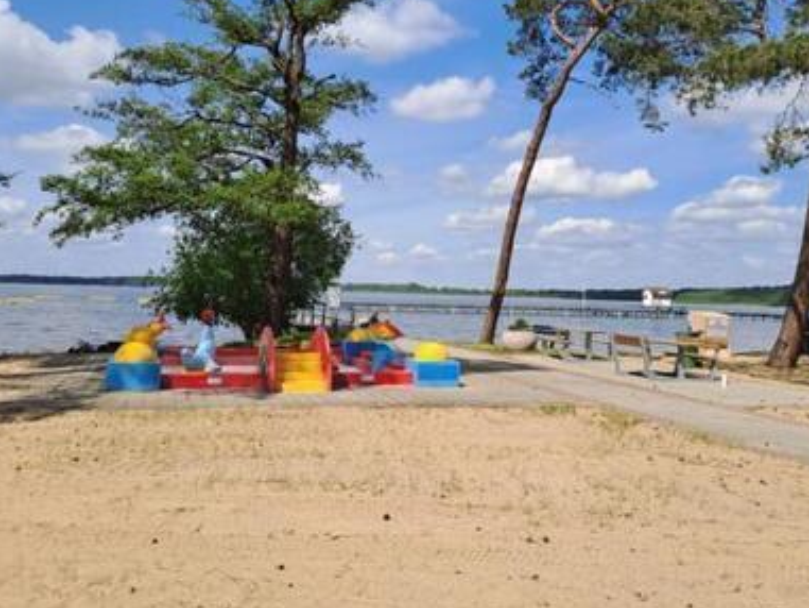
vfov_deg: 40.4
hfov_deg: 52.5
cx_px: 443
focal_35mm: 35
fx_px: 818
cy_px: 225
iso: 32
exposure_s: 1/1431
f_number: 1.8
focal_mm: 4.65
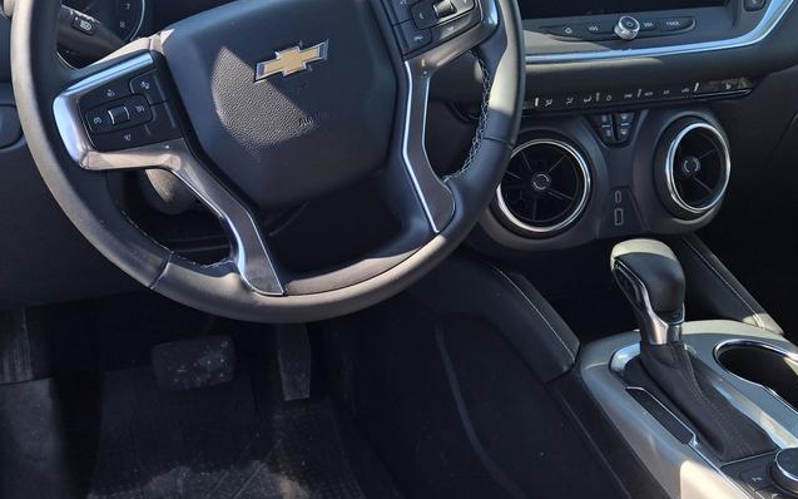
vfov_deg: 26.3
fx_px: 1066
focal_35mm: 49
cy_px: 209
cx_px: 311
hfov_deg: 40.8
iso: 25
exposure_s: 1/536
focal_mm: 5.4
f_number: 1.8
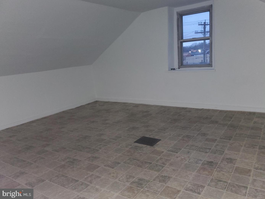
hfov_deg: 65.3
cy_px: 96
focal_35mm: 27
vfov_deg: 51.3
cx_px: 137
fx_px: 207
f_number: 1.5
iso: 125
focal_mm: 4.3
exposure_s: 1/15
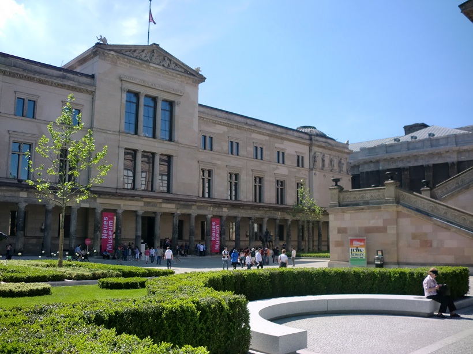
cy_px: 177
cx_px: 236
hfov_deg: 52.6
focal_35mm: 35
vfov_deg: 40.7
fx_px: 478
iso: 64
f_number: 3.1
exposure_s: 1/800
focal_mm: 6.3
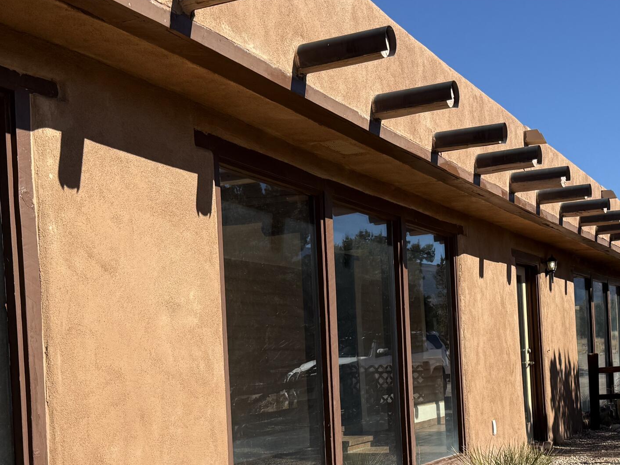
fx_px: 913
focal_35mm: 51
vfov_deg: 28.0
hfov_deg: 37.5
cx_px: 342
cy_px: 368
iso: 80
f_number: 1.78
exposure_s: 1/4167
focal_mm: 6.76
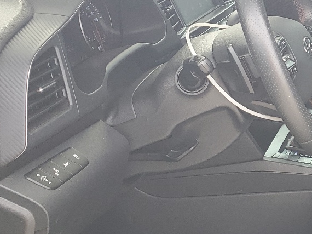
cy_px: 144
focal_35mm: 73
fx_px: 658
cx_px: 398
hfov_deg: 23.7
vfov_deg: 20.1
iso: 50
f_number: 1.5
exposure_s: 1/149
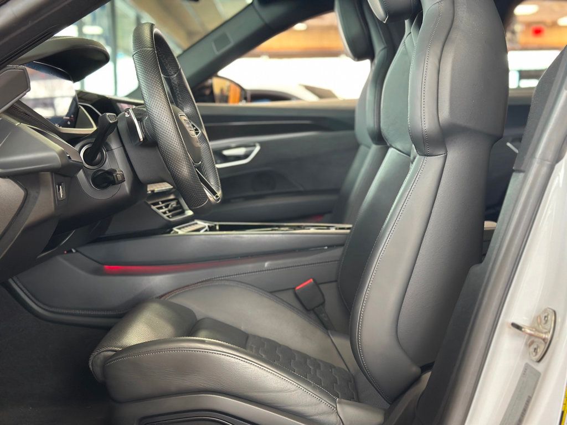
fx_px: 786
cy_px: 212
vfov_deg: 30.3
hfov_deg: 39.7
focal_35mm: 48
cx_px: 284
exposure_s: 1/60
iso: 250
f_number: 1.78
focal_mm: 6.86
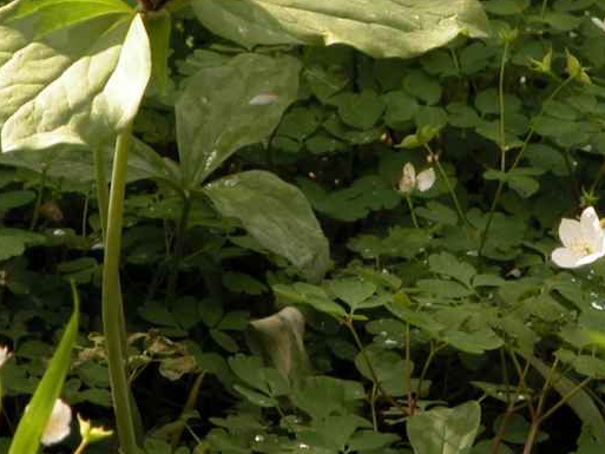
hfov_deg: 2.8
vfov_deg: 2.1
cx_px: 505
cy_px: 86
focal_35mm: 699
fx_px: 12220
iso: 100
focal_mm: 71.2
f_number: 7.4
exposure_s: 1/30.6
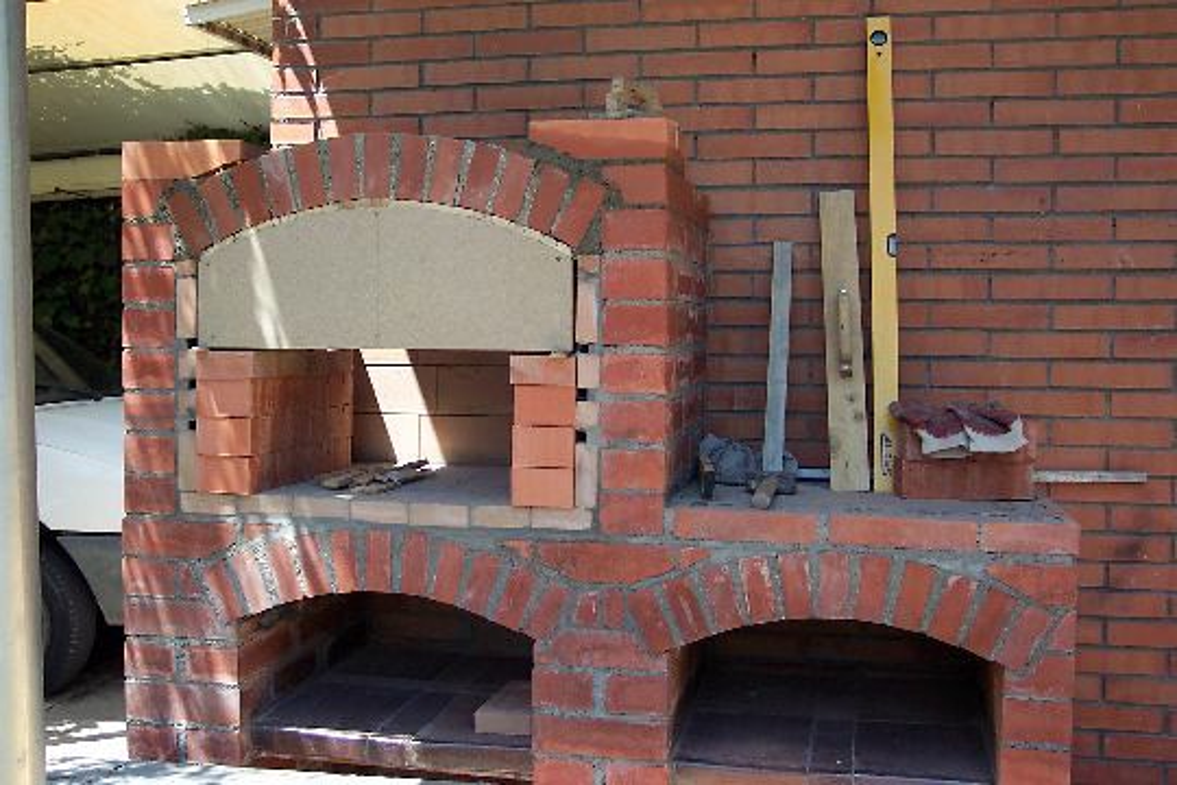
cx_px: 588
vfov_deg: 35.1
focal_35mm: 38
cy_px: 392
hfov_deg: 50.7
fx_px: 1242
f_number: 2.8
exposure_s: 1/500
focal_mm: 8
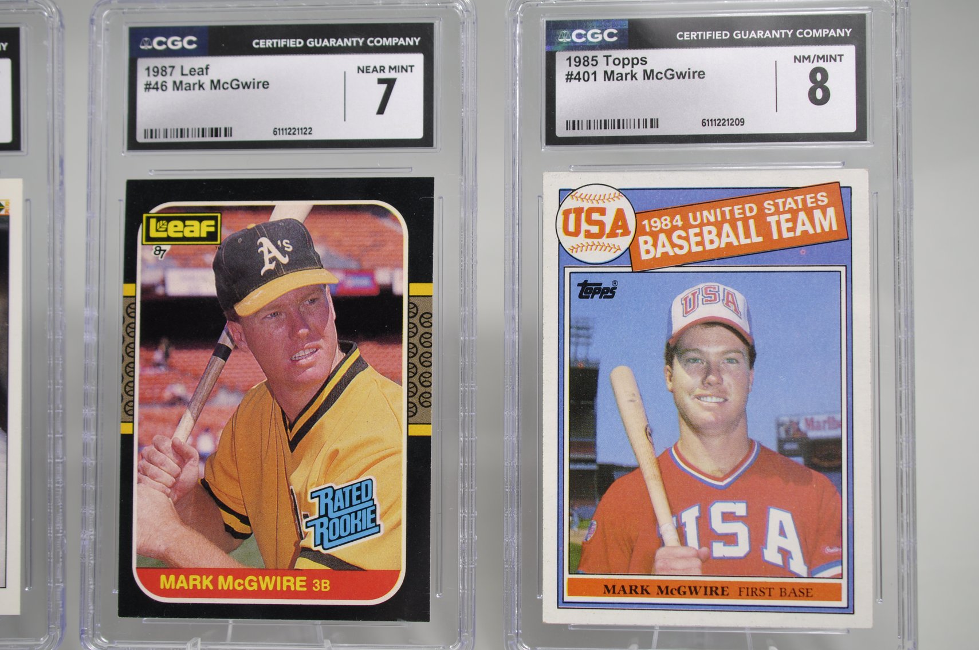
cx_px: 490
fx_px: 1630
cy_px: 325
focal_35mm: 60
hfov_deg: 33.4
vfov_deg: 22.6
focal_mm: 40
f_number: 4.5
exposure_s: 1/80
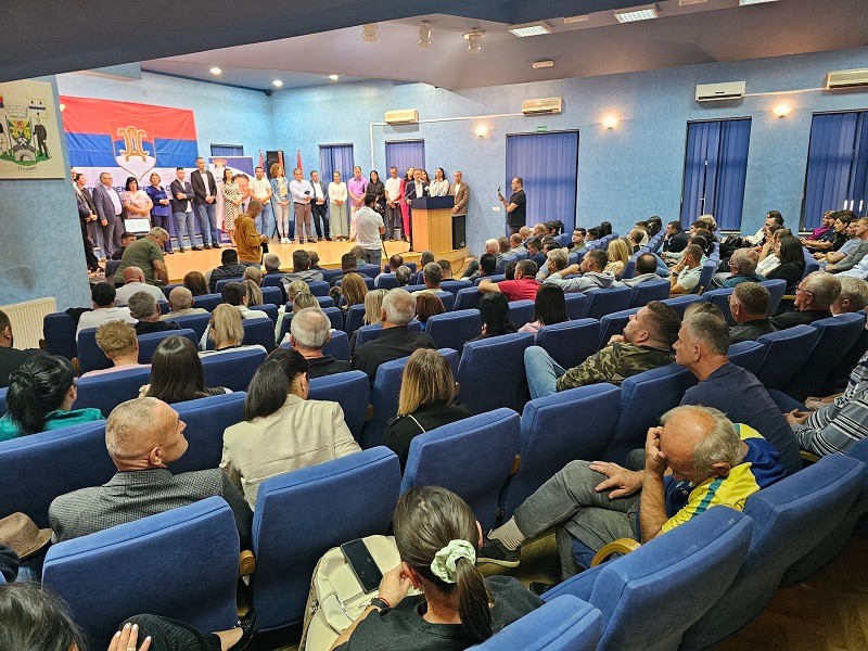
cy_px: 326
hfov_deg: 73.9
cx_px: 434
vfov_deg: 58.9
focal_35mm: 23
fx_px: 577
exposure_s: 1/100
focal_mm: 6.3
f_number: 1.7
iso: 800
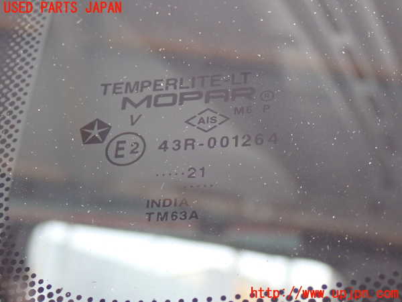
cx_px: 201
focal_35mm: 77
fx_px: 894
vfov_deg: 19.1
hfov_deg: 25.3
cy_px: 151
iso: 800
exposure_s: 1/80
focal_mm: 13.65
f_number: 4.1
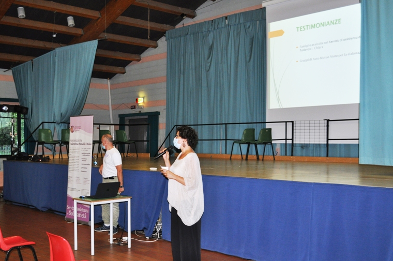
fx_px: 480
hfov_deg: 44.5
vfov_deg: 30.4
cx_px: 185
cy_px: 140
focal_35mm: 44
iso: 800
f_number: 4.2
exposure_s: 1/60
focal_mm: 26
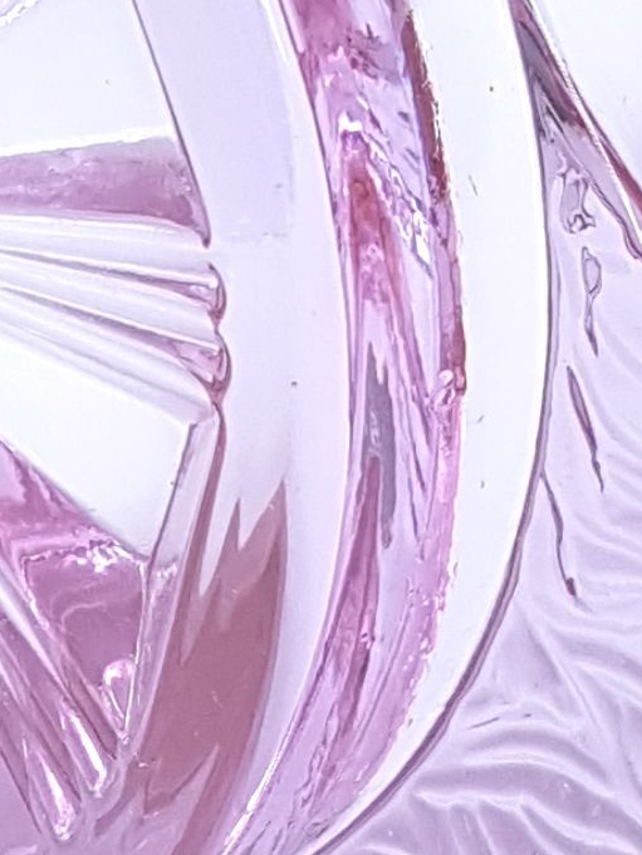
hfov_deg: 13.4
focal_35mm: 110
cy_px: -3
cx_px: 132
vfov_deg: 17.5
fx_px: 2719
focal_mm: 4.2
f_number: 1.7
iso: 100
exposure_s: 1/50
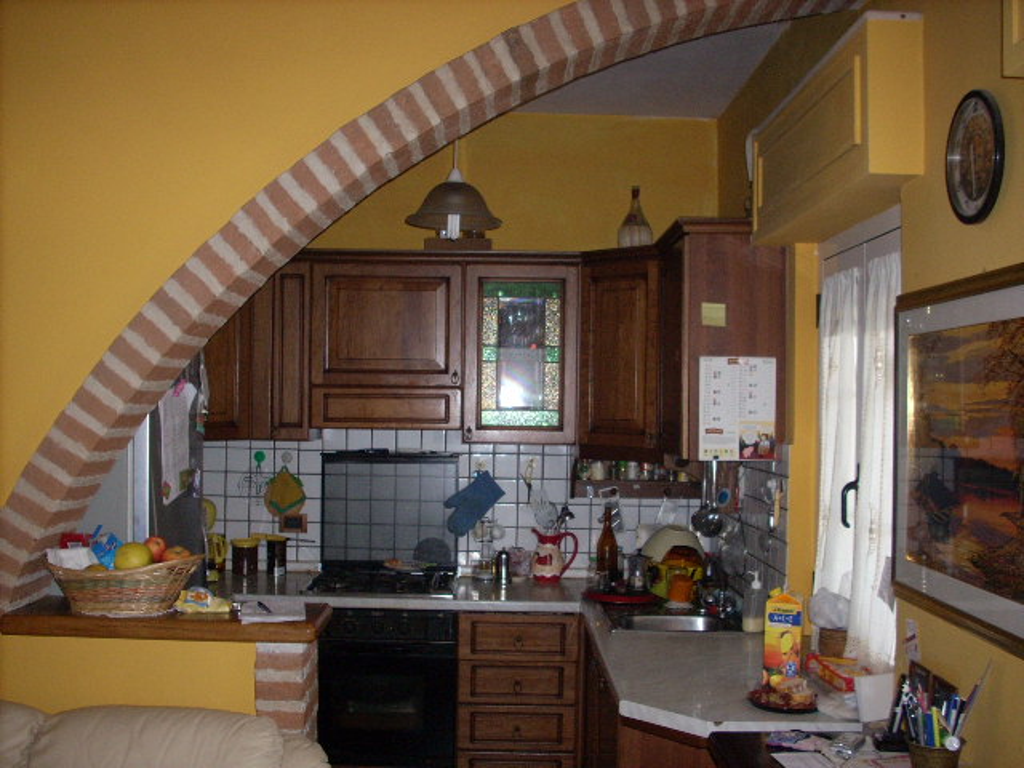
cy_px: 384
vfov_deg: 38.7
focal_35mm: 37
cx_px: 512
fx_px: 1095
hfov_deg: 50.1
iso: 200
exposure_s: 1/60
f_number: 2.8
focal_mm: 6.2
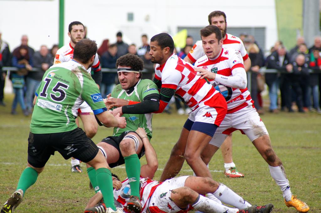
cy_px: 106
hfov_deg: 4.6
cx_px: 160
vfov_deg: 3.1
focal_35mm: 450
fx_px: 4009
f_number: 5.6
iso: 400
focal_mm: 300
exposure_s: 1/800
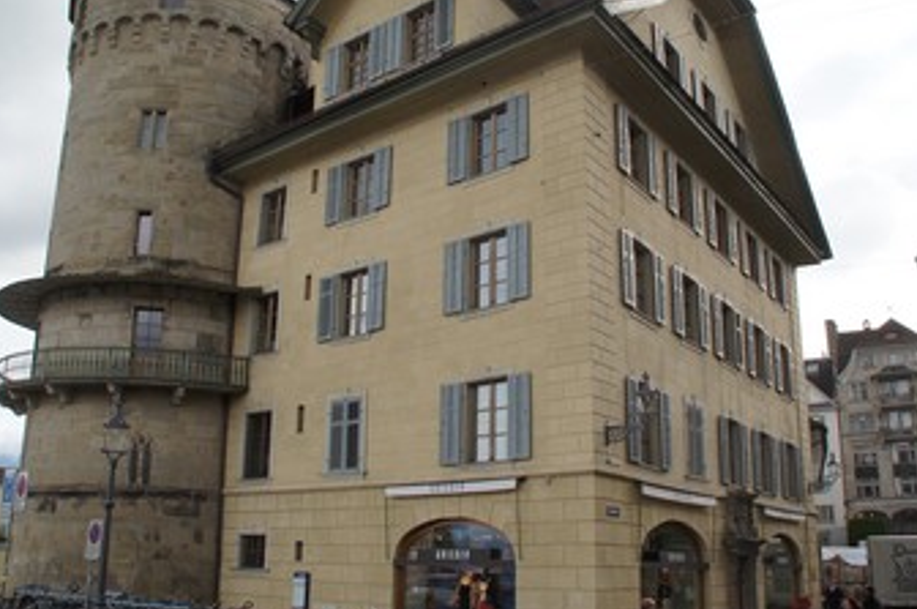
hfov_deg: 51.9
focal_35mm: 37
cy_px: 258
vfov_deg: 35.8
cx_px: 469
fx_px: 941
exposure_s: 1/125
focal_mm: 18
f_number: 7.1
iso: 100
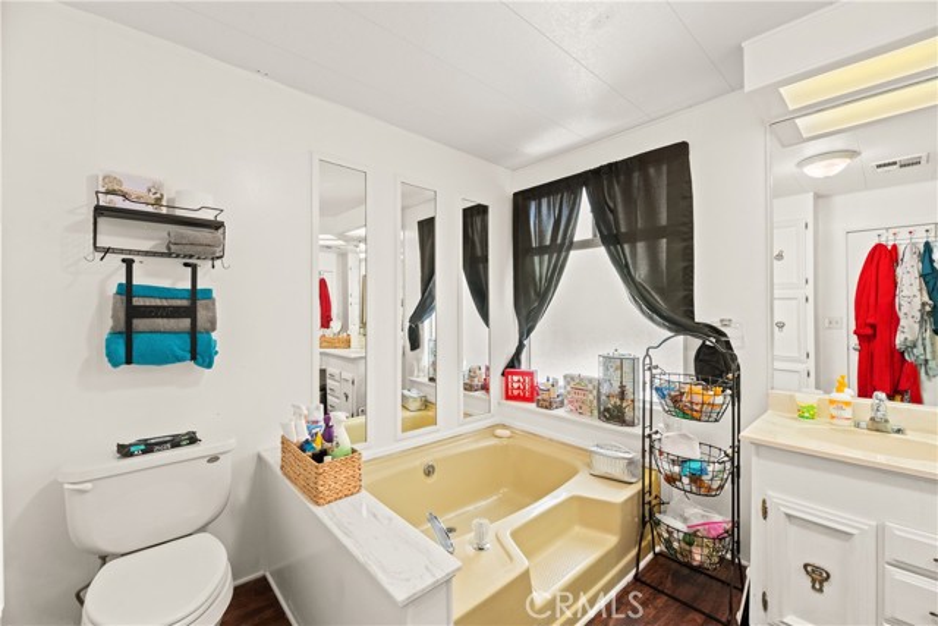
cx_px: 469
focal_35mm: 14
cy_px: 313
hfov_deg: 104.2
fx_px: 365
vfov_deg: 81.2
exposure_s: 1/10
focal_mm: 14
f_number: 8
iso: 2500
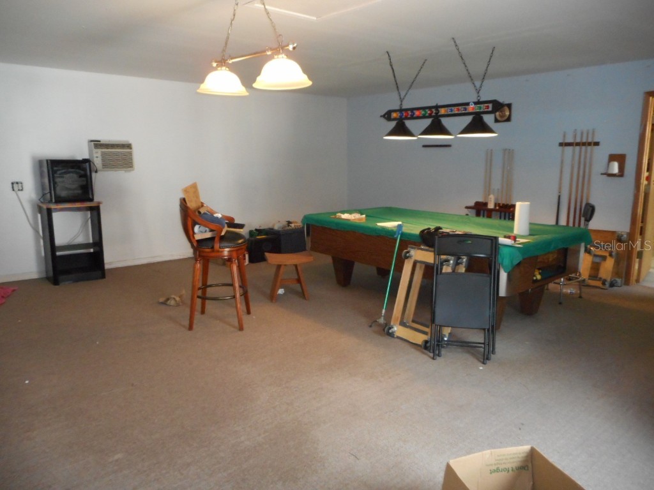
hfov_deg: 69.4
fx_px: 472
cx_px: 327
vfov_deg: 54.9
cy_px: 245
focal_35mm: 25
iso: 450
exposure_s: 1/25
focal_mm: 4.5
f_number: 3.7
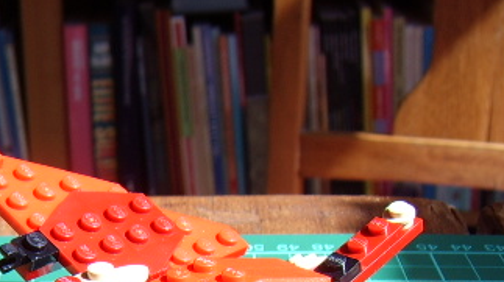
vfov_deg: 16.9
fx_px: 895
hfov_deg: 31.2
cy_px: 368
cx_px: 169
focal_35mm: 67
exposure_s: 1/148
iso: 50
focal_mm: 8.13
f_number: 4
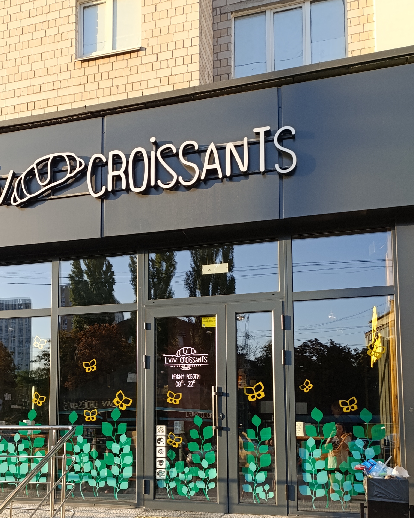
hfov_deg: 38.7
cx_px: 141
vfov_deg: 46.8
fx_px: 582
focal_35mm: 38
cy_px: 366
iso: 50
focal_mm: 6.14
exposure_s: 1/105
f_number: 1.6
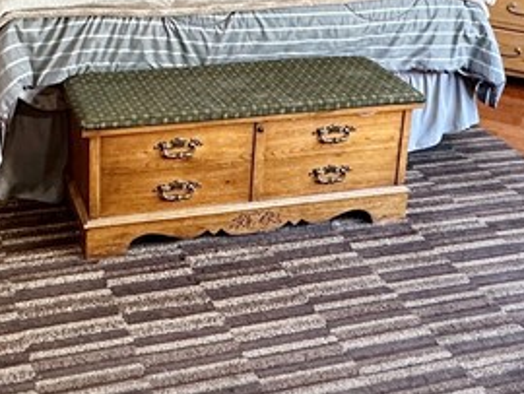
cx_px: 194
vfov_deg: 26.8
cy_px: 56
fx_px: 803
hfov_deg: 35.9
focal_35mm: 53
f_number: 2.2
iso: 250
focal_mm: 2.22
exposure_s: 1/60
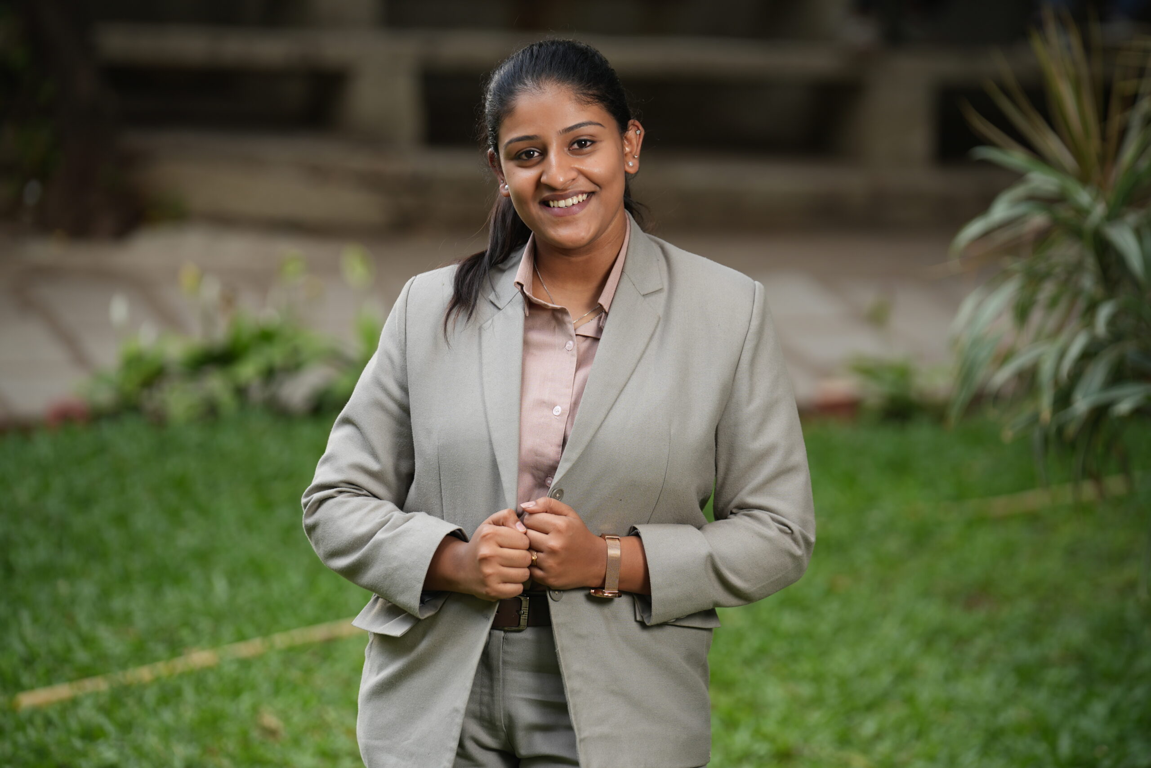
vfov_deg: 8.2
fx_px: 5339
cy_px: 384
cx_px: 576
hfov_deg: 12.3
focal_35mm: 167
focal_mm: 167
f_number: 3.5
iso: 160
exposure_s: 1/250
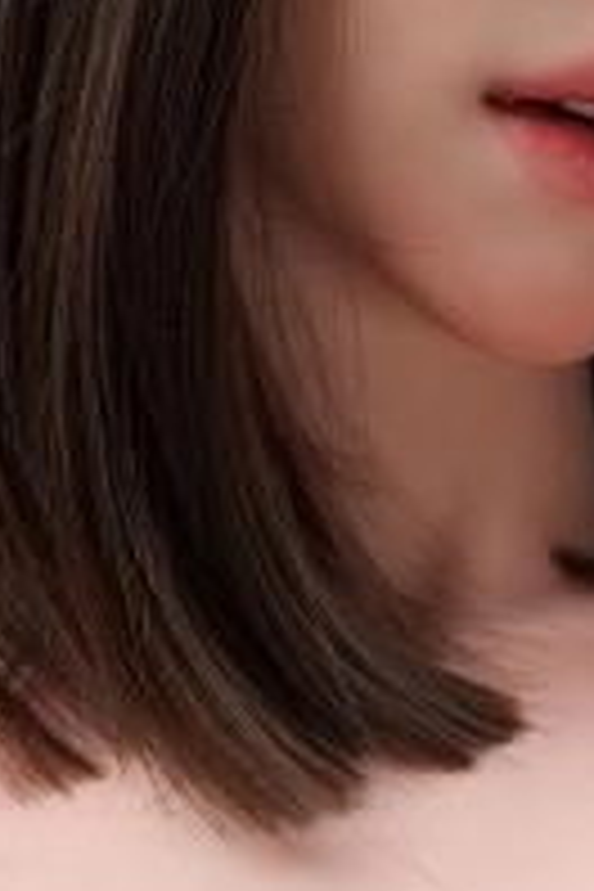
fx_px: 12374
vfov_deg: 4.1
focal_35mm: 500
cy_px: 819
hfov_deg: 2.7
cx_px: 747
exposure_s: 1/125
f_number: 4
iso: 160
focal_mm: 110
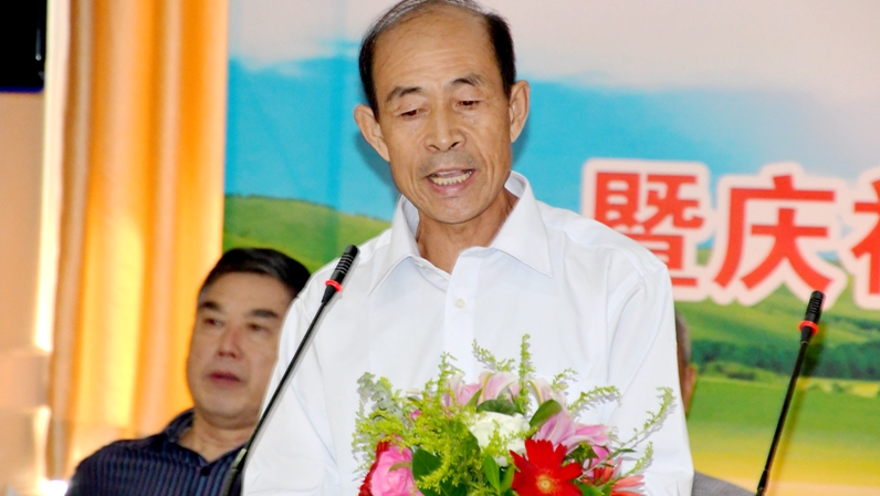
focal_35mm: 237
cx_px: 439
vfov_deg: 5.1
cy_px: 217
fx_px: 5531
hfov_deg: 9.1
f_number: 7.1
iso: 4000
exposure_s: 1/60
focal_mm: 150
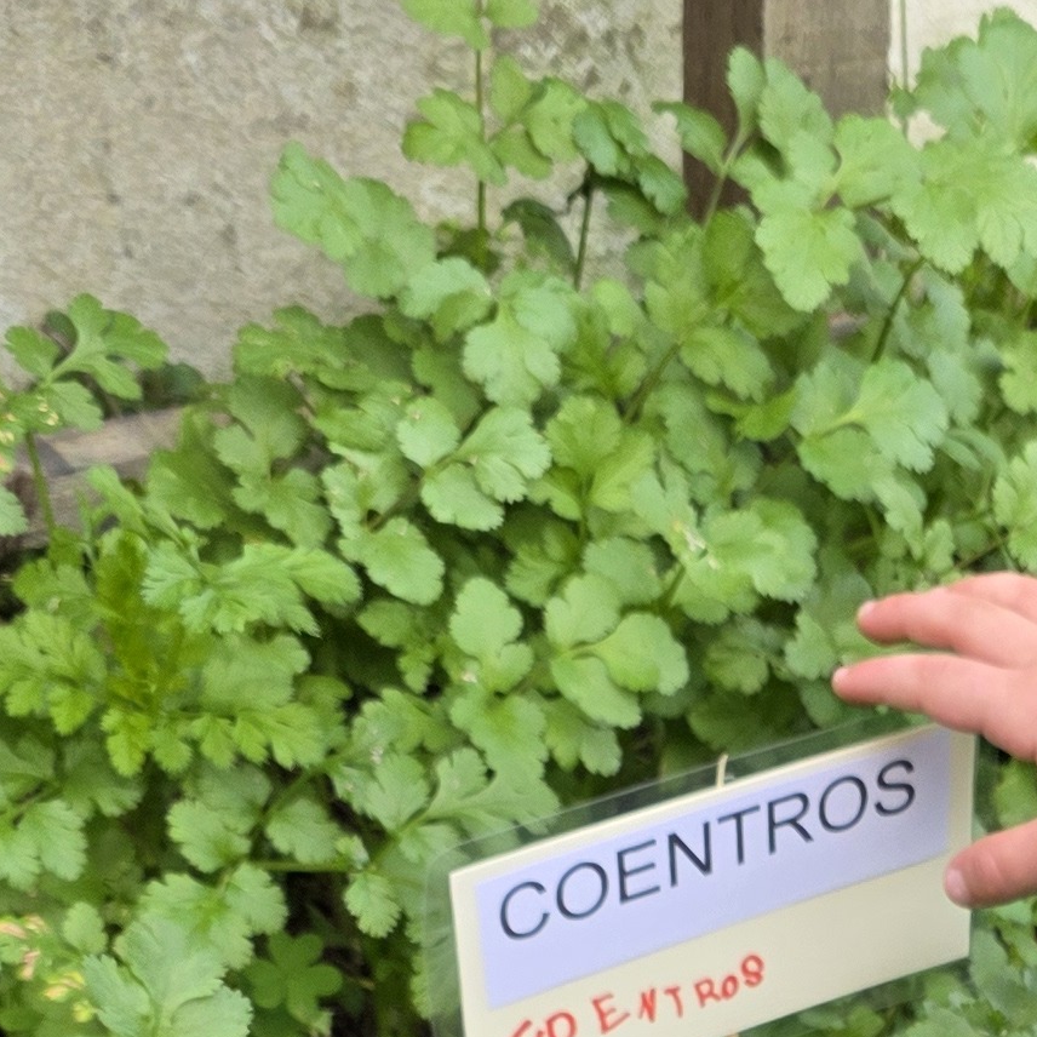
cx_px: 1197
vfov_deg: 15.9
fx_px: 3220
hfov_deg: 17.5
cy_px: 1781
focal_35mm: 95
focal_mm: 6.3
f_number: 1.7
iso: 40
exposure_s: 1/359
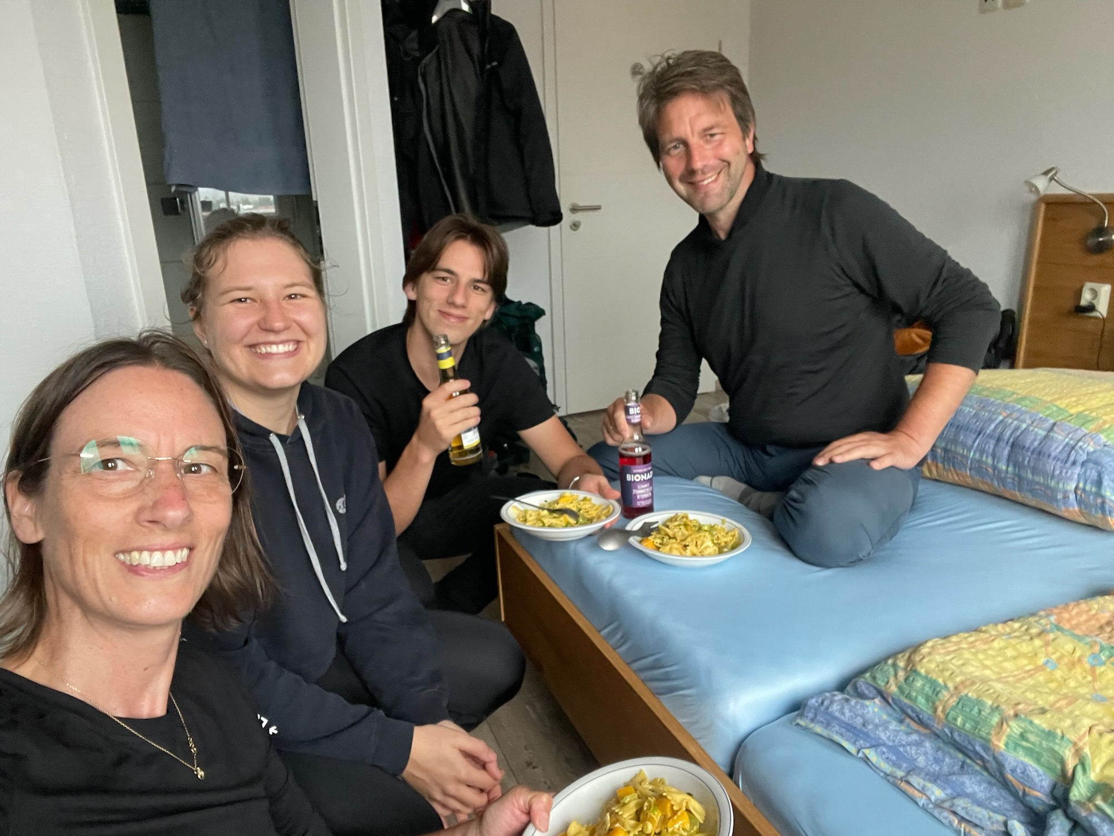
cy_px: 418
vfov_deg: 58.9
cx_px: 557
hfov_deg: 73.9
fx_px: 740
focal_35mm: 23
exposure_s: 1/60
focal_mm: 2.71
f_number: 2.2
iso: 320
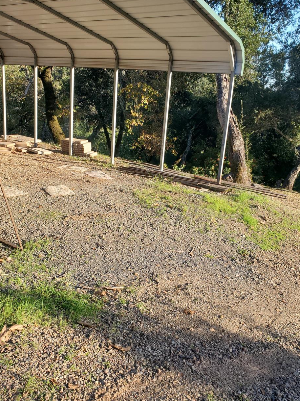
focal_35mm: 32
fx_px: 370
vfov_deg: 56.8
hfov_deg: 44.1
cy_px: 192
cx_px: 145
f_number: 2.4
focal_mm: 4.3
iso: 50
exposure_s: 1/388
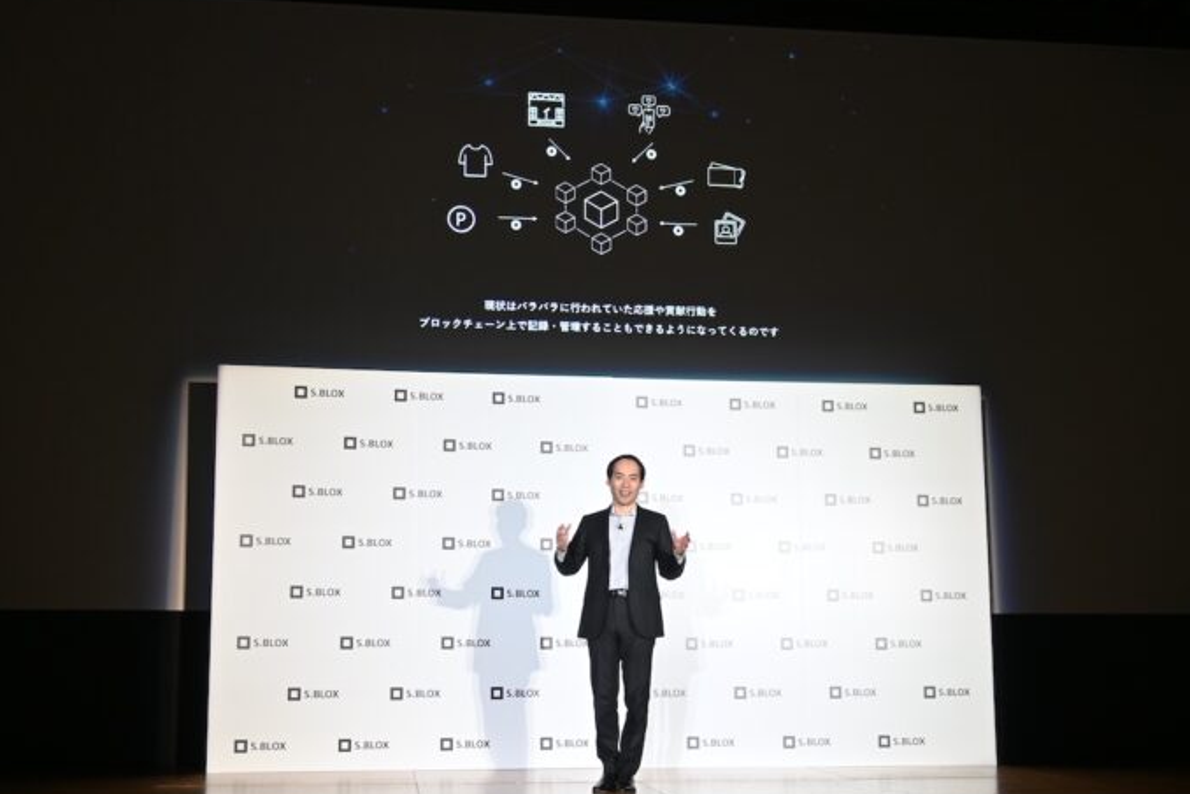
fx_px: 1152
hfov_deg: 54.6
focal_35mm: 35
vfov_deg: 38.0
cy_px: 423
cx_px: 614
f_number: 3.8
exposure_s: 1/30
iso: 360
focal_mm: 20.5
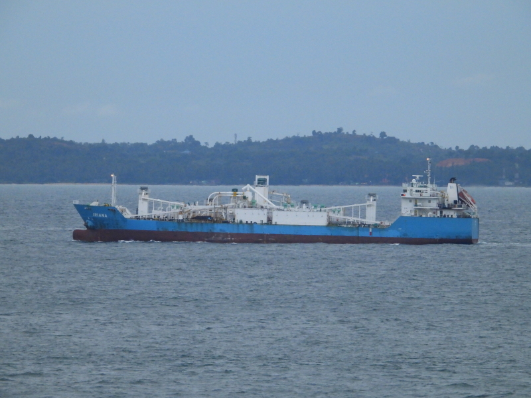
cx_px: 266
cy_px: 199
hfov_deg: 3.5
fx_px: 8698
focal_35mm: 567
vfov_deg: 2.6
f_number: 5
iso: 800
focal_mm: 102
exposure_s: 1/30
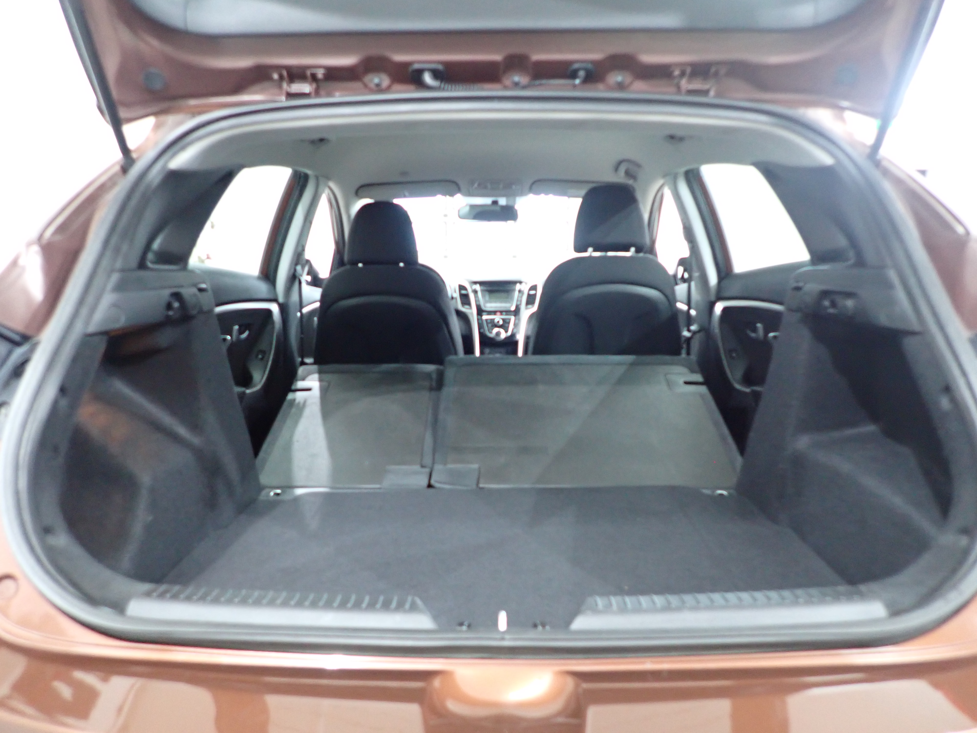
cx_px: 488
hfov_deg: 69.4
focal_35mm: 25
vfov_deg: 54.9
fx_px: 706
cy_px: 366
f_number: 2
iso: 800
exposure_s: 1/30
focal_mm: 4.5
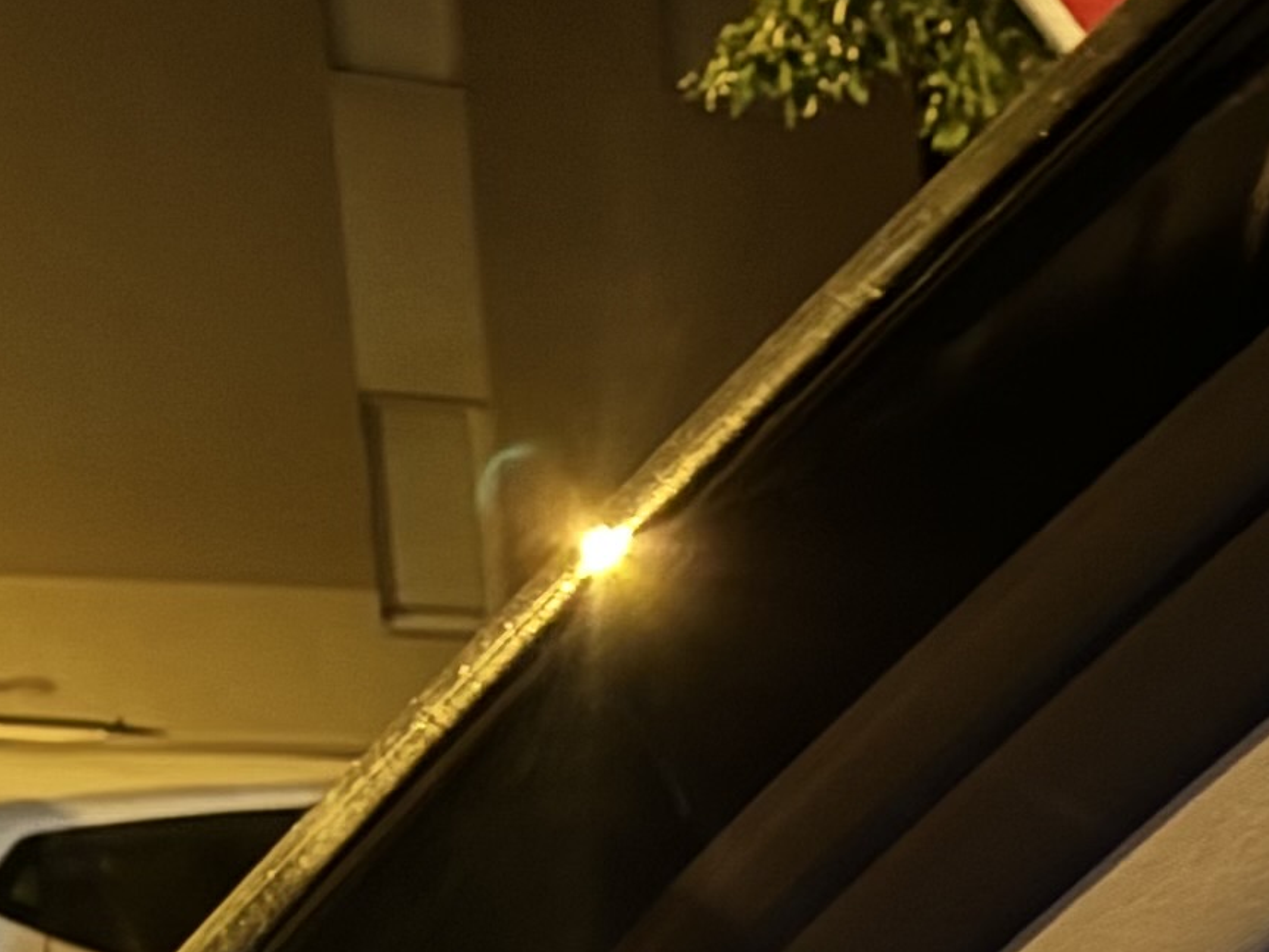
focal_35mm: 112
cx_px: 2437
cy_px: 2001
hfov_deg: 14.8
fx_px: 4106
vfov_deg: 11.6
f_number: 1.78
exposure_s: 1/9
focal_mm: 6.76
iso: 1250
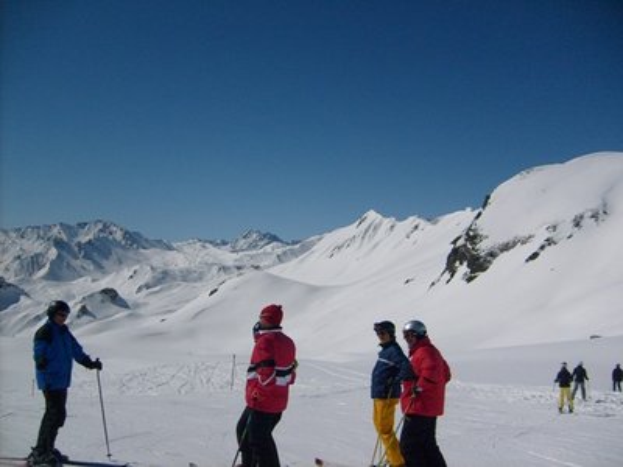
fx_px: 630
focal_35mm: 35
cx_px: 312
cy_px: 234
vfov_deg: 40.7
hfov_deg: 52.6
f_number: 7.1
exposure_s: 1/1500
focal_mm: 5.8
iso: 80
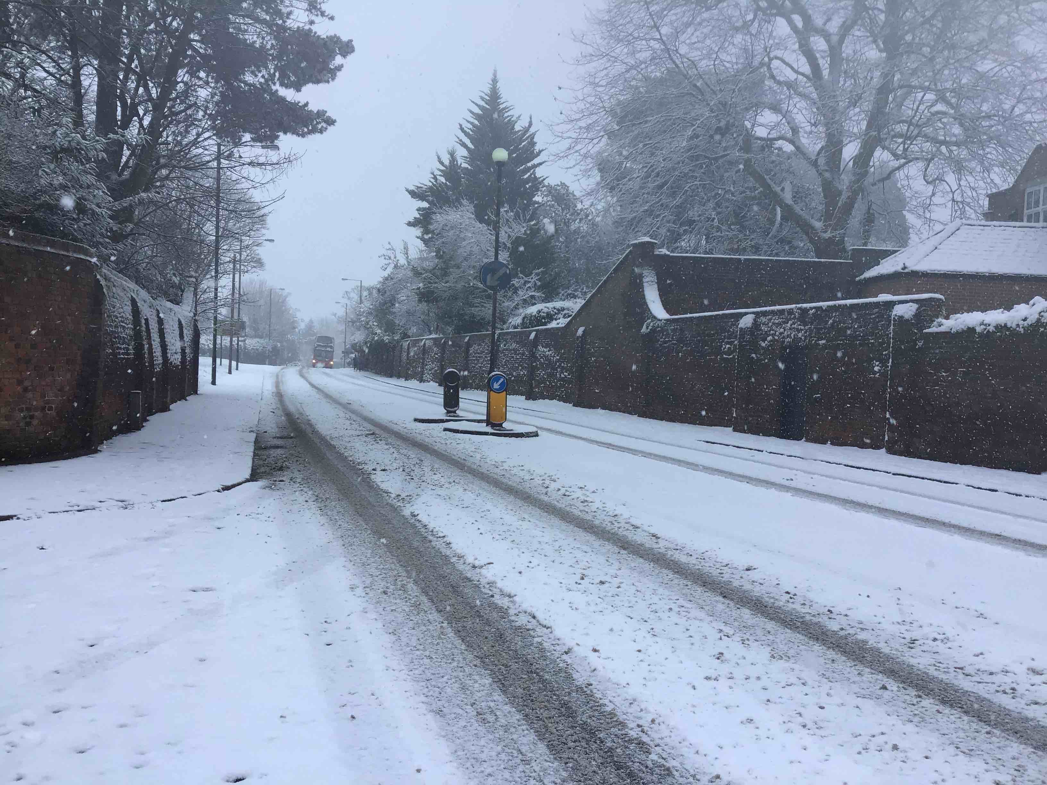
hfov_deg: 58.4
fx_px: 938
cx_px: 524
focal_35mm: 31
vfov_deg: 45.4
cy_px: 392
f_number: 2.4
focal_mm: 3.3
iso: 25
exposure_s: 1/302
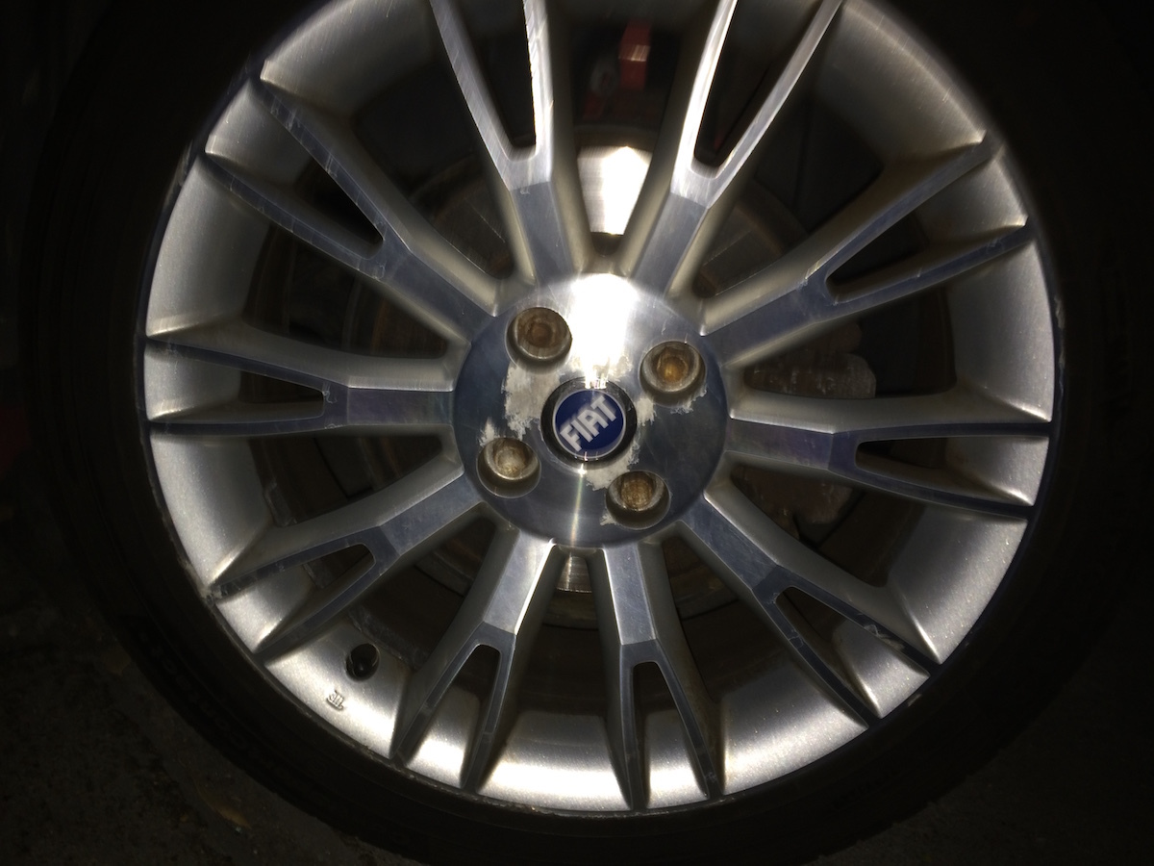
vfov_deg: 48.2
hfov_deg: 61.7
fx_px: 967
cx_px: 577
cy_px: 433
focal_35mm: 29
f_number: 2.2
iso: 40
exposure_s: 1/20
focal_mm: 4.15
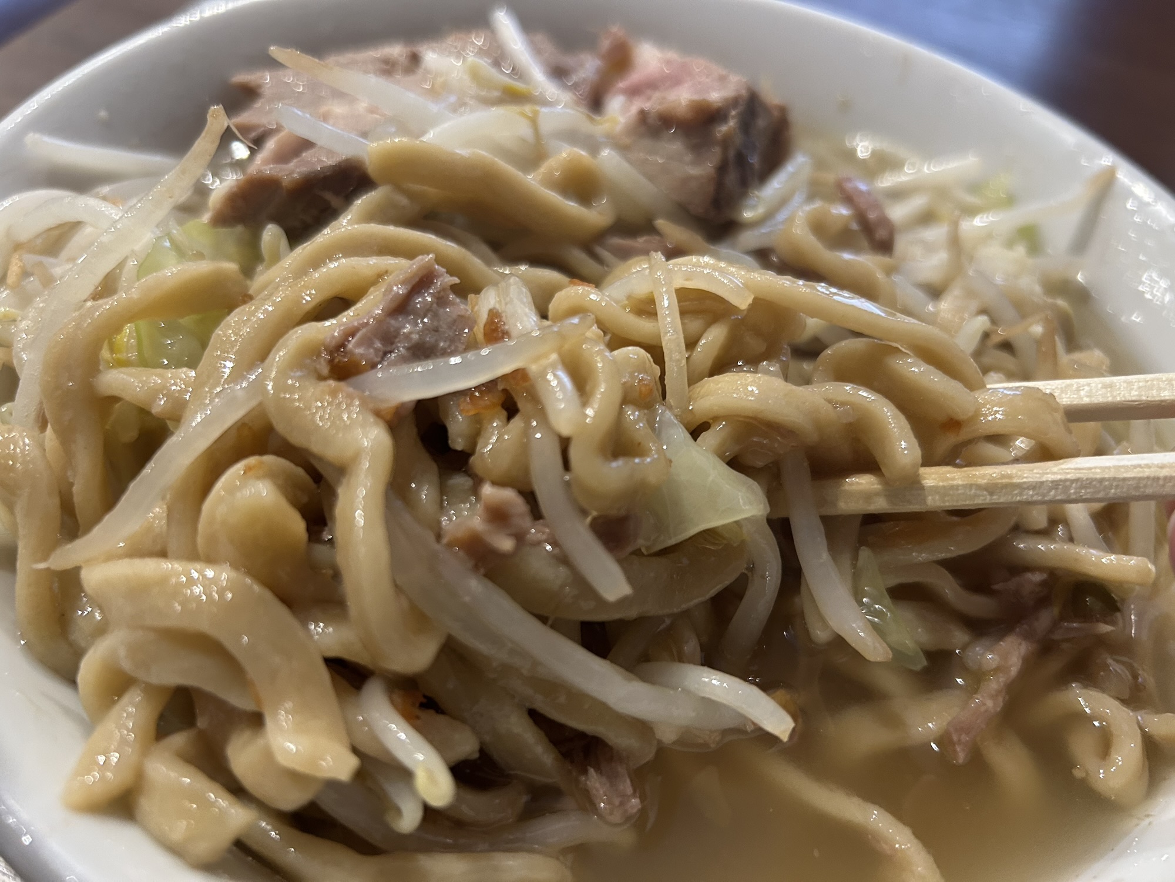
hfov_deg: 67.3
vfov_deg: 53.1
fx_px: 883
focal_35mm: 26
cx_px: 588
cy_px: 441
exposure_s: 1/50
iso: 250
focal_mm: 5.7
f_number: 1.5
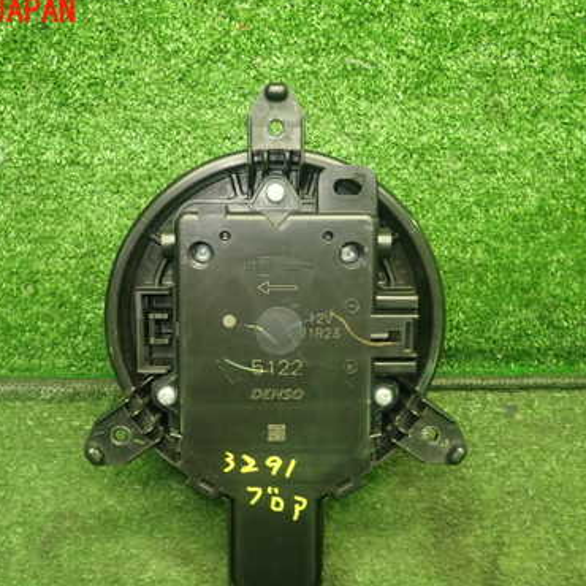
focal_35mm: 43
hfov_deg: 39.1
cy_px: 348
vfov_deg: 39.0
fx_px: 824
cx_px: 263
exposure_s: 1/30
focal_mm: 5.4
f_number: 2.3
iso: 250
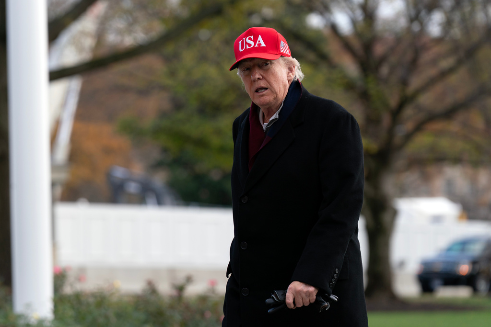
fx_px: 2005
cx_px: 246
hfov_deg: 14.0
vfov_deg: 9.3
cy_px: 164
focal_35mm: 147
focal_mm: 147
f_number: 3.5
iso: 200
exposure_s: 1/640
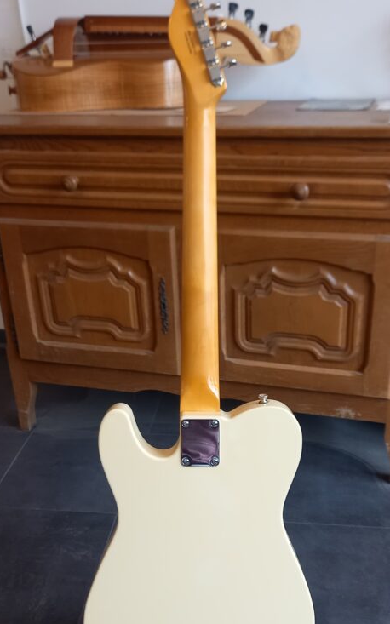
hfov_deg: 34.4
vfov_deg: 52.7
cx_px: 199
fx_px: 629
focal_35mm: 37
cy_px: 327
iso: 320
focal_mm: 4.65
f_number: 1.8
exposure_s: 1/33.3
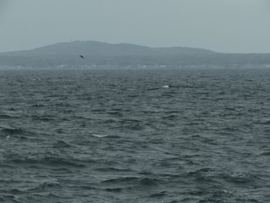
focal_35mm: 400
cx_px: 135
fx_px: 3120
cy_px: 102
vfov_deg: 3.7
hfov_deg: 5.0
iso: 1600
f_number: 8
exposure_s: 1/2500
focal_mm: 71.7
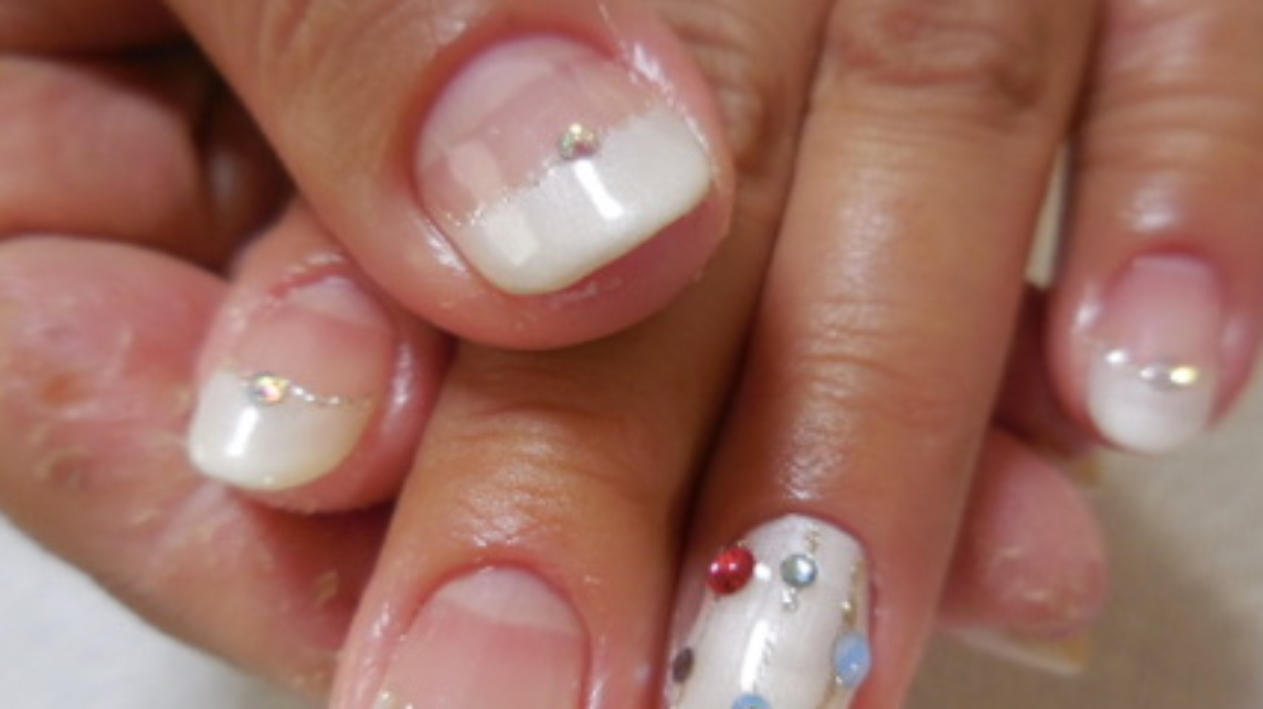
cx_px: 667
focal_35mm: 32
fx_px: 1071
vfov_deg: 36.5
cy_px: 429
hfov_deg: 61.0
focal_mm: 4.5
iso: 200
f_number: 3.3
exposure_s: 1/30
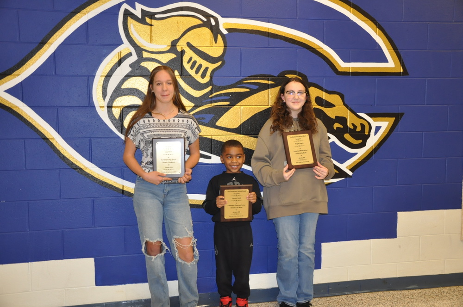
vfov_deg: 35.4
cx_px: 232
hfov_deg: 51.3
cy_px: 154
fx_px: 482
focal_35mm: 38
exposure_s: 1/60
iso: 800
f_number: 4
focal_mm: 25
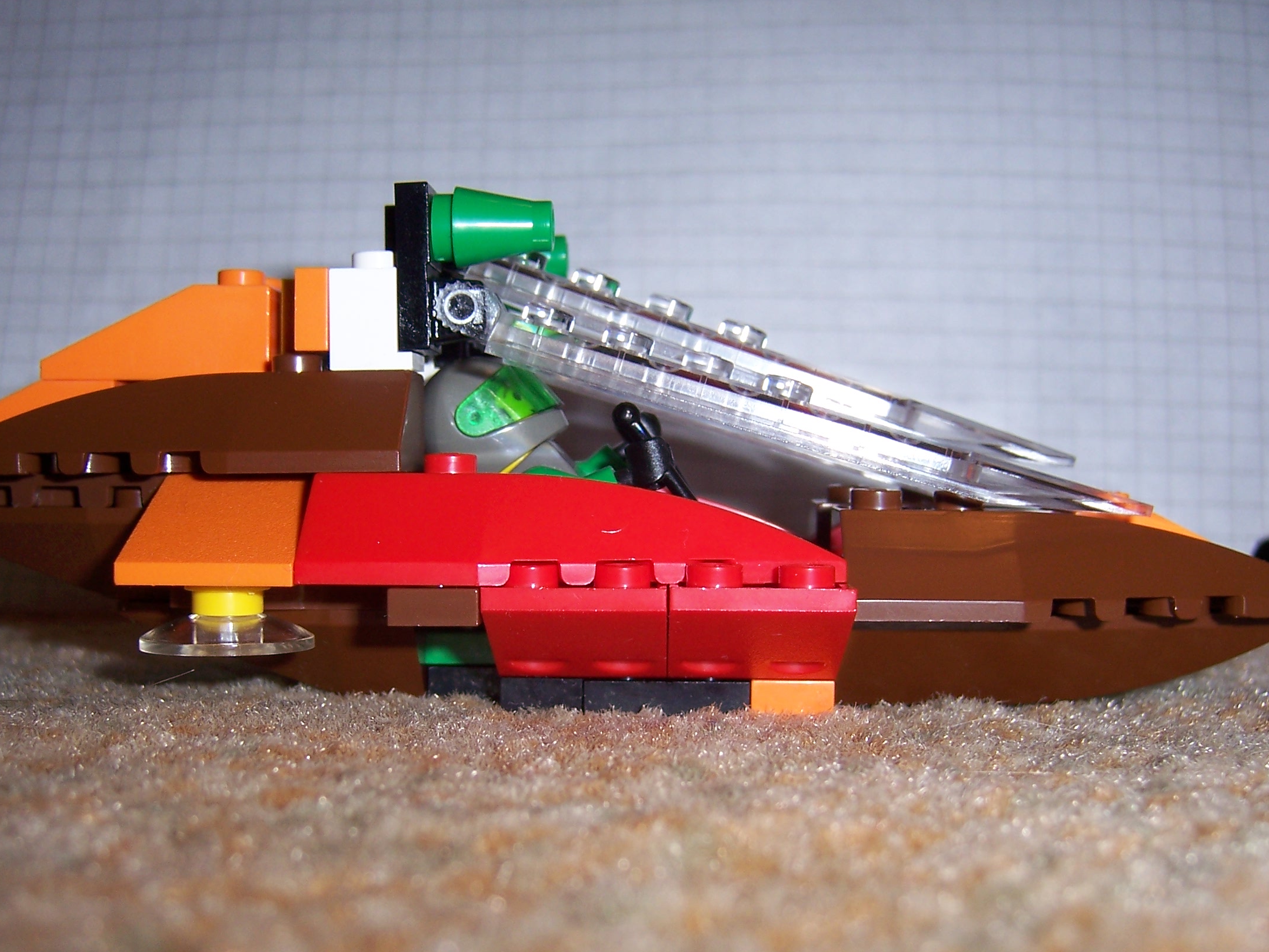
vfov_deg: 33.6
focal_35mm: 43
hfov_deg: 43.8
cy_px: 530
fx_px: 1576
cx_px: 591
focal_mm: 6.2
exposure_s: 1/60
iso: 80
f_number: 2.8
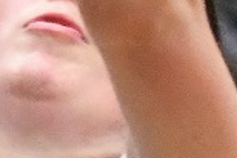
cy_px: -71
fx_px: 5245
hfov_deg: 2.6
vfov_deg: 1.7
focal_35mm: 796
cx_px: -496
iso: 9000
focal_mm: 70
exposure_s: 1/800
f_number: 2.8
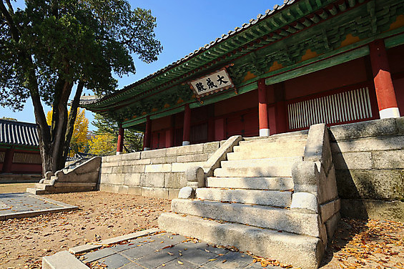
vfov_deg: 70.3
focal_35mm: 17
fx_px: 191
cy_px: 141
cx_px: 209
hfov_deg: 93.3
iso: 100
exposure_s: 1/100
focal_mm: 16
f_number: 8
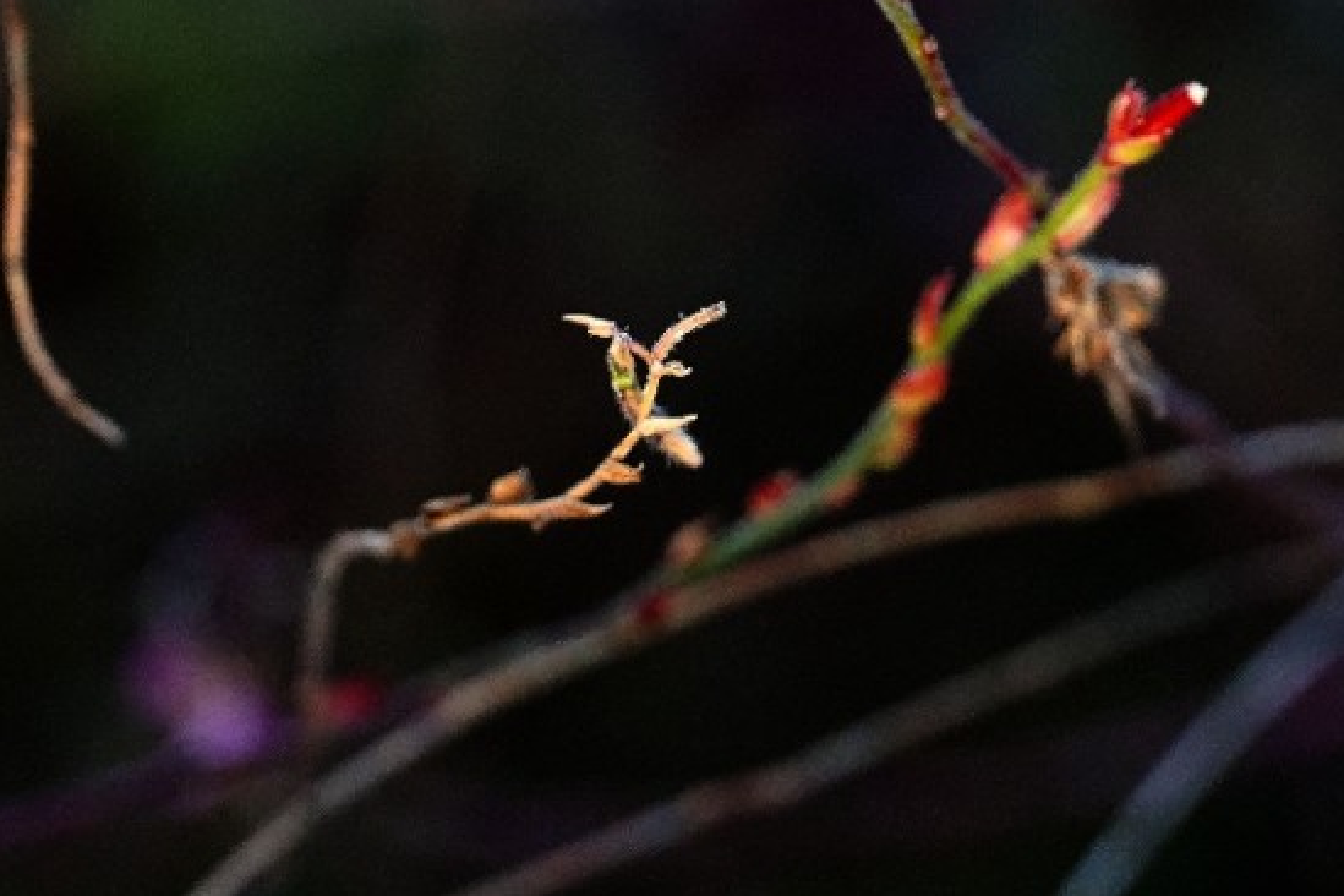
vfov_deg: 2.7
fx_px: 19039
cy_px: -231
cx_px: 867
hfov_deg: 4.0
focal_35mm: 510
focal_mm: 200
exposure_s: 1/500
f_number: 5.6
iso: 400
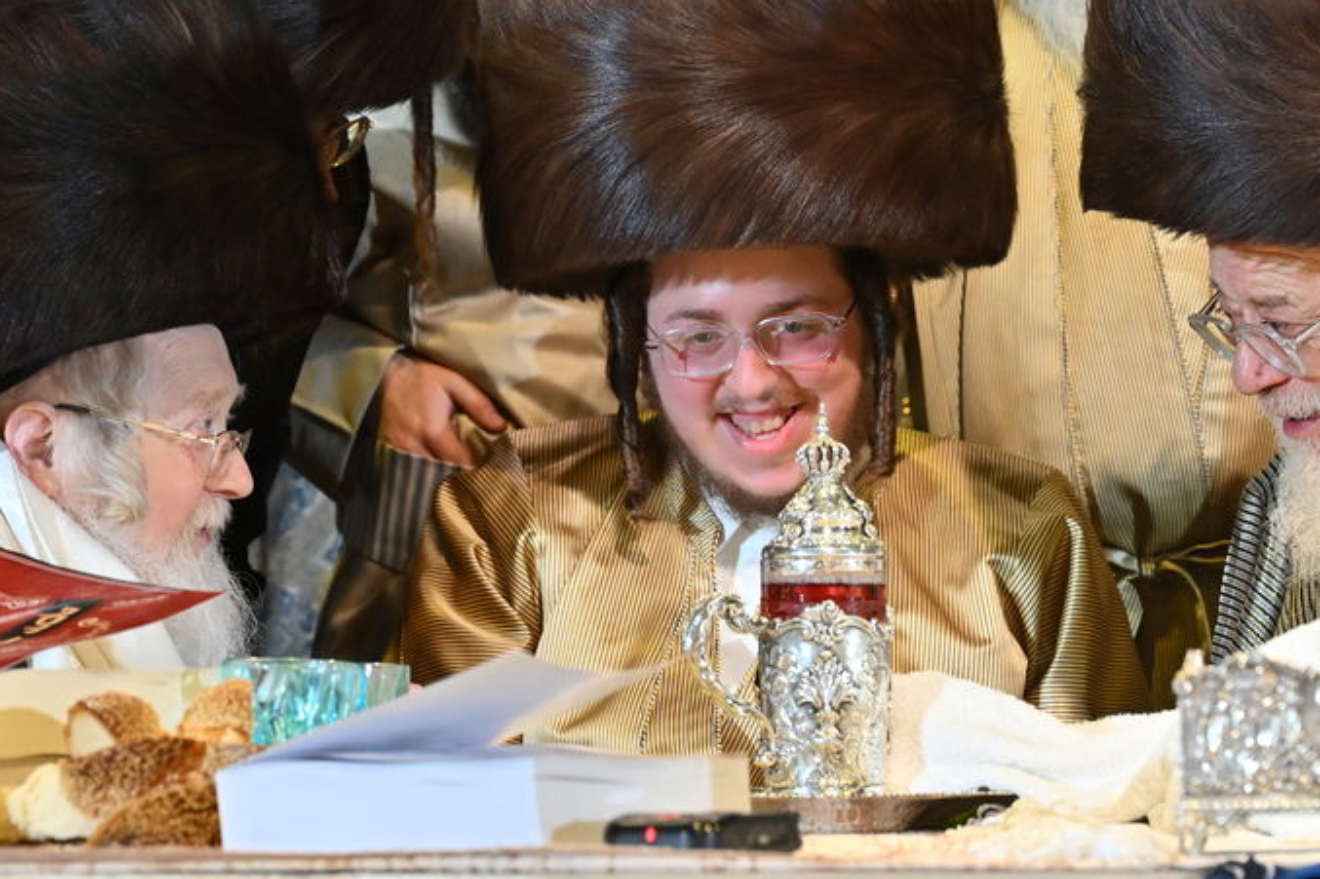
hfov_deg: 16.8
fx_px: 4472
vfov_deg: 11.2
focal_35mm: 122
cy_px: 247
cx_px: 733
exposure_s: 1/200
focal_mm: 59
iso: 1250
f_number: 5
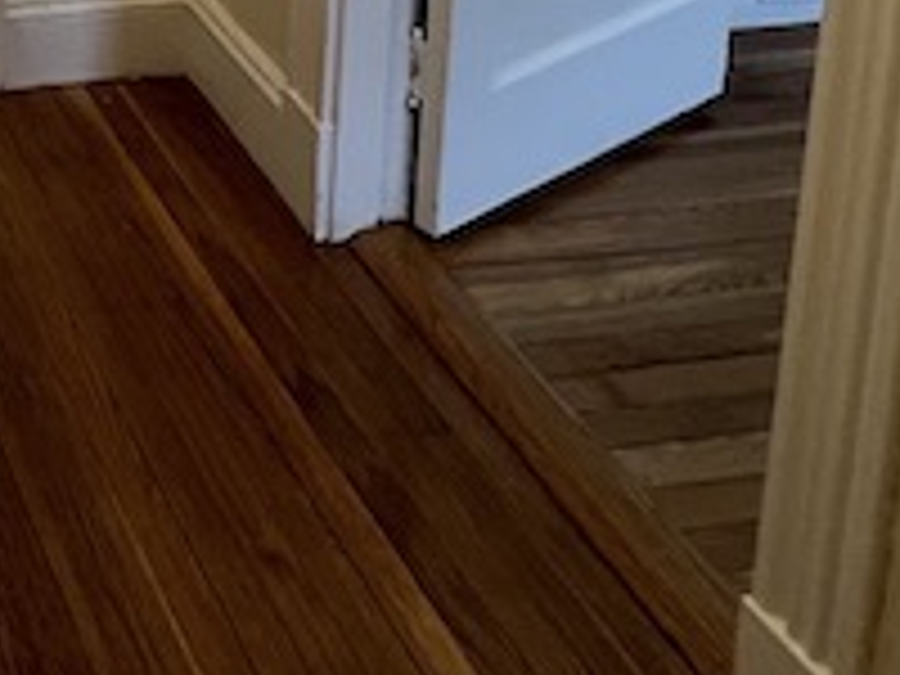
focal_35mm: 52
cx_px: -310
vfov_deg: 20.5
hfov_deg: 28.9
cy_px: -513
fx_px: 1352
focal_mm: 1.57
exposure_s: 1/60
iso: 125
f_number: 1.8
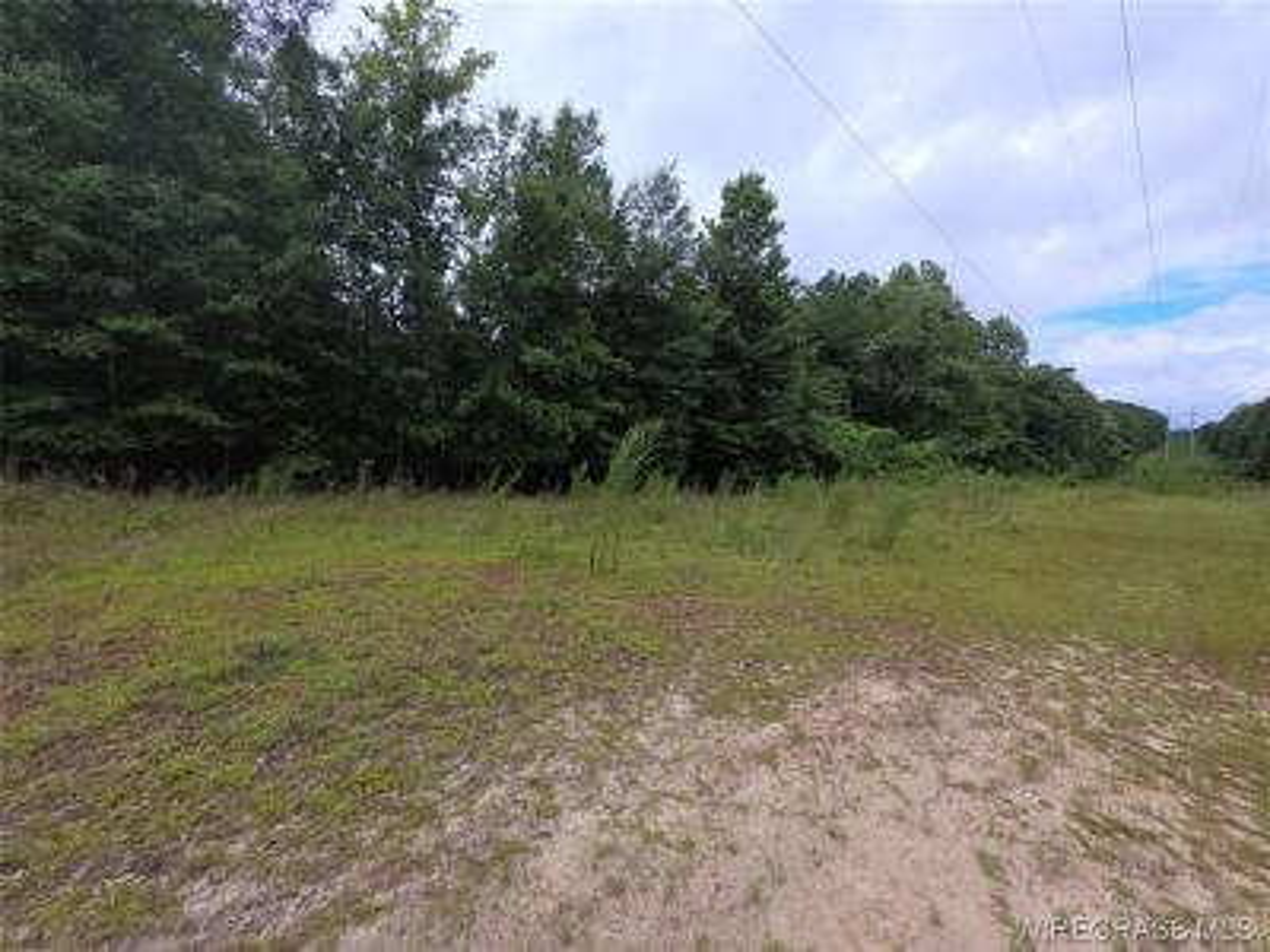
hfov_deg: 106.2
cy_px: 476
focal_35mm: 13
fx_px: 477
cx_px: 635
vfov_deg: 89.9
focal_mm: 2.2
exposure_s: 1/671
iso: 20
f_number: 1.9
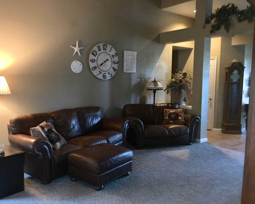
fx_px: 234
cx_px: 116
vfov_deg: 47.1
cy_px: 104
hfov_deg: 57.1
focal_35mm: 31
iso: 100
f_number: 2.2
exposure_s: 1/4
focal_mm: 4.15
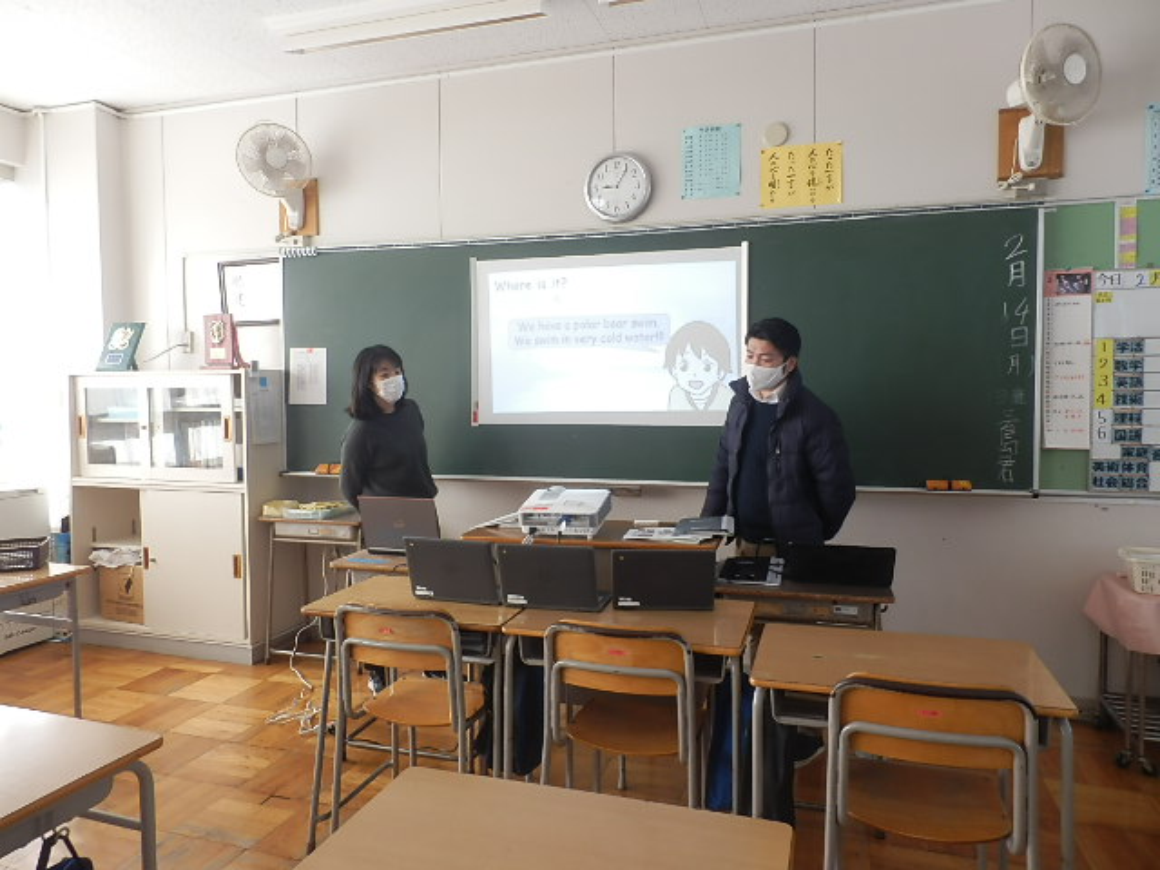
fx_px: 804
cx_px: 580
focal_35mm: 24
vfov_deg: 56.8
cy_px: 435
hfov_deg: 71.6
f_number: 3
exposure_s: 1/40
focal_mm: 4.2
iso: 80
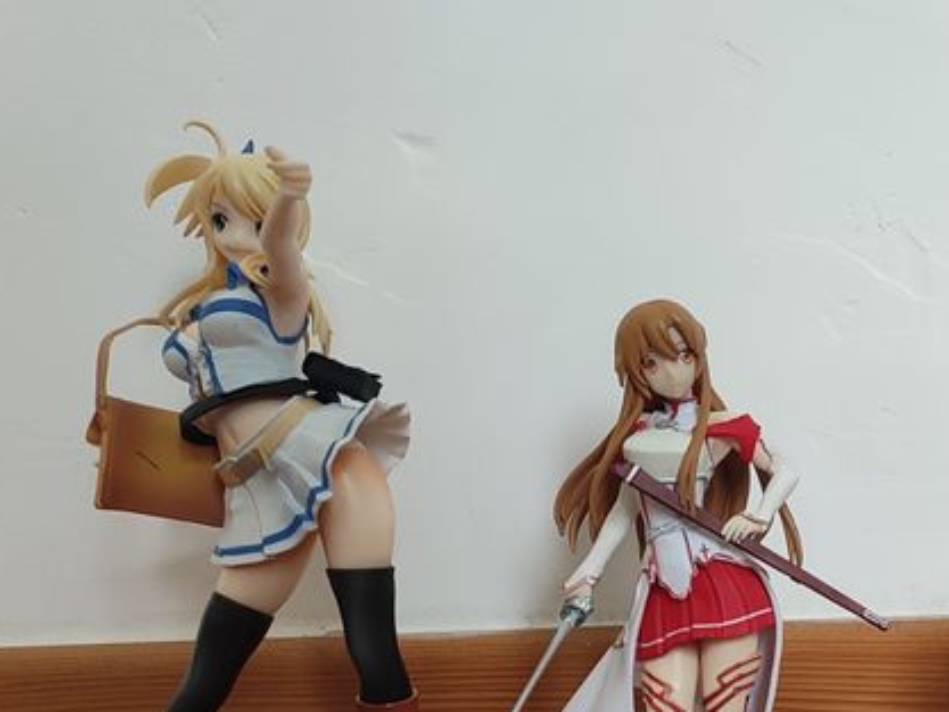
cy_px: 744
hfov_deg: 28.3
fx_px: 1645
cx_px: 1124
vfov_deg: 23.2
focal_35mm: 60
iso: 367
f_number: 1.9
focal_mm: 6.04
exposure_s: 1/33
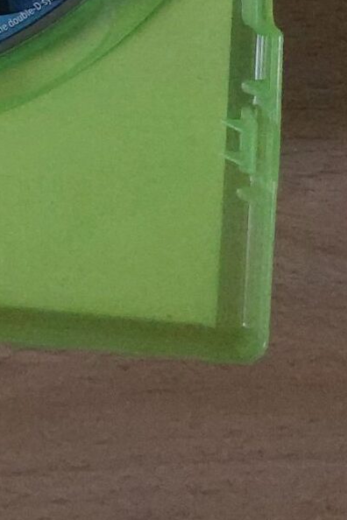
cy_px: -261
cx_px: -620
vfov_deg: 16.6
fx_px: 1619
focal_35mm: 112
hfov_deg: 9.9
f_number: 1.8
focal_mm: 5.23
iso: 400
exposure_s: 1/40
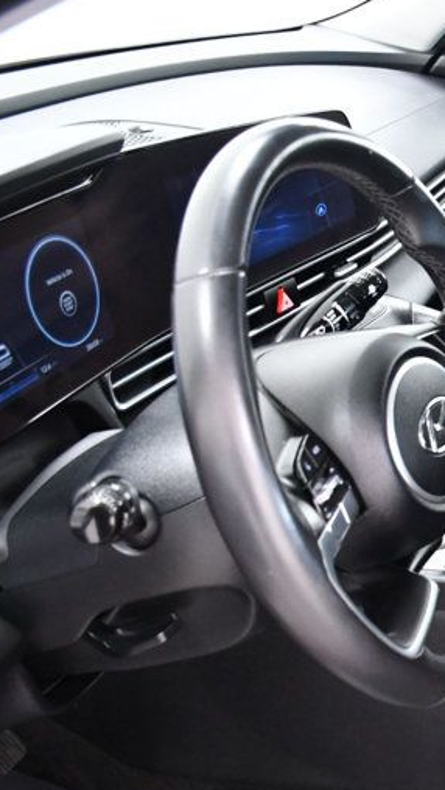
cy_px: 498
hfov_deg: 17.8
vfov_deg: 36.4
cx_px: 752
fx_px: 1195
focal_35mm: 57
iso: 2500
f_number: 4.5
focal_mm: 18
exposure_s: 1/80
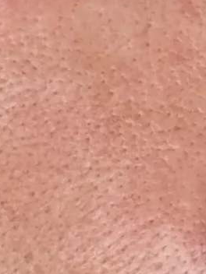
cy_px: 282
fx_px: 2769
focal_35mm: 349
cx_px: 569
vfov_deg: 5.7
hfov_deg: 4.1
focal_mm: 6.76
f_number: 1.78
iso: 64
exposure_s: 1/364
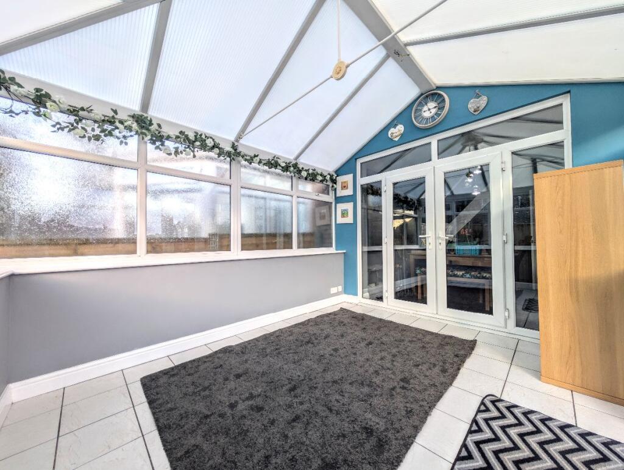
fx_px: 217
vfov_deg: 94.6
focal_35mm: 12
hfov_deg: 110.5
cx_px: 312
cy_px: 235
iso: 51
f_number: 1.7
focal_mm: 2.02
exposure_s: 1/170
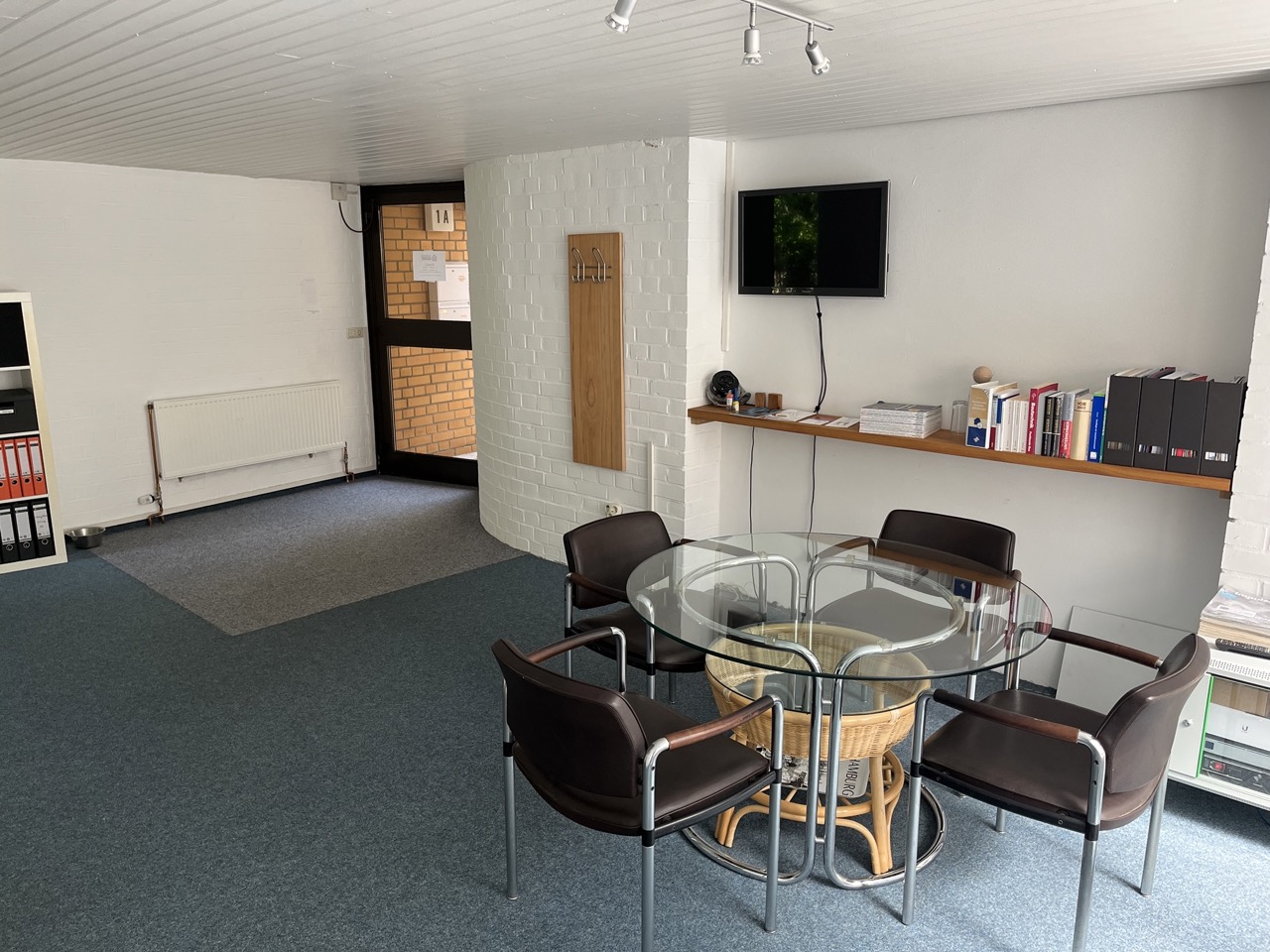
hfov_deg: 67.3
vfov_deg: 53.1
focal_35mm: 26
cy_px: 476
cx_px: 635
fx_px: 954
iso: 100
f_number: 1.6
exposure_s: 1/122
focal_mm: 5.1
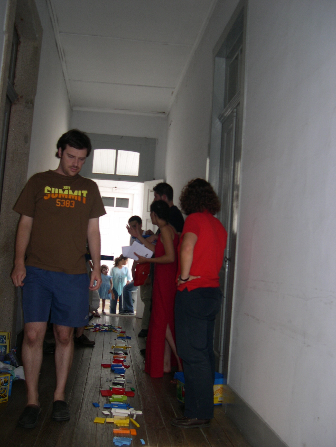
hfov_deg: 37.7
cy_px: 224
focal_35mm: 38
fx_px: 492
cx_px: 168
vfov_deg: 49.0
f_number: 2.8
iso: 100
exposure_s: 1/60
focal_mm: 8
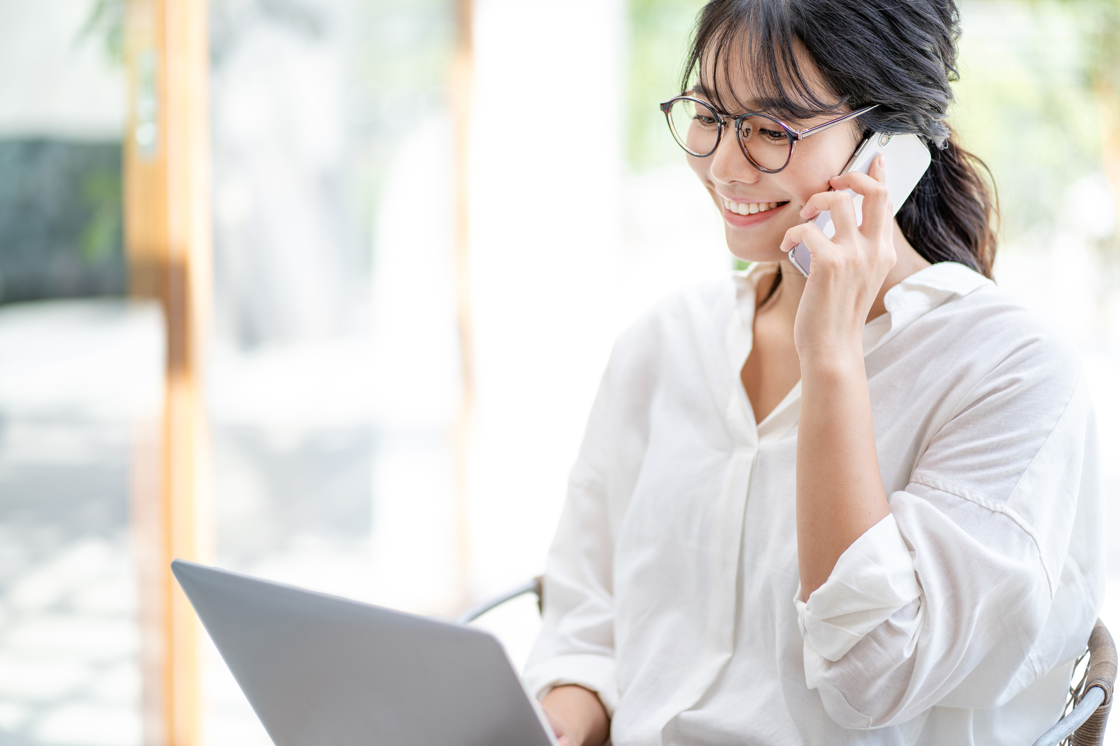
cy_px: 373
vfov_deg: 16.1
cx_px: 560
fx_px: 2644
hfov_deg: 23.9
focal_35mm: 85
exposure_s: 1/250
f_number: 2
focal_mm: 85
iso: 100
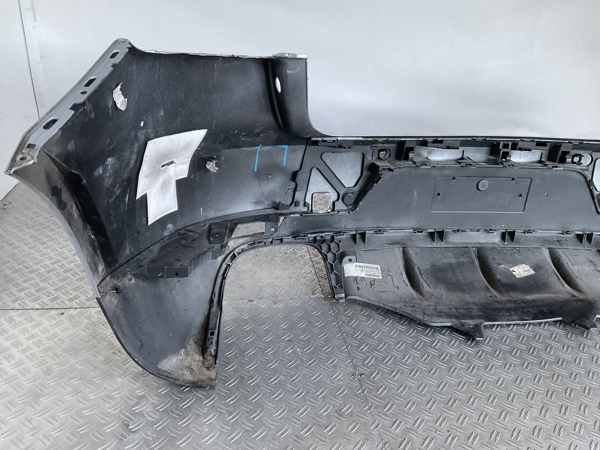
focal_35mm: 29
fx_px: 503
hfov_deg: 61.7
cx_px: 300
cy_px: 225
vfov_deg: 48.2
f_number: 1.8
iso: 64
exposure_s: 1/60
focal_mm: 3
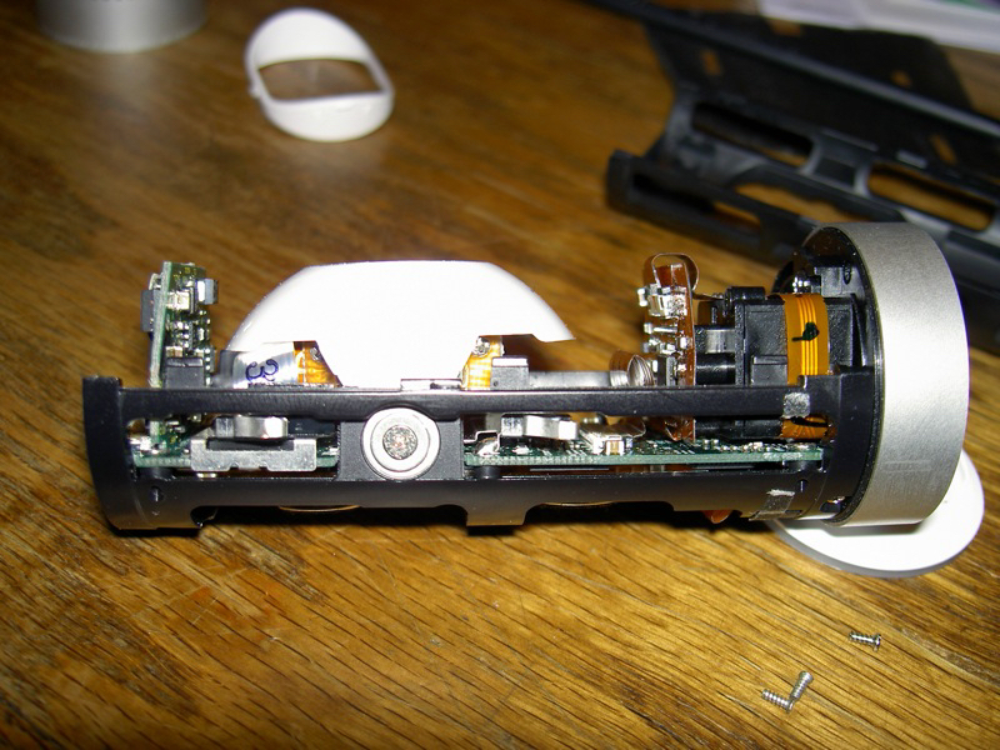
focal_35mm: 39
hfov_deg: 47.9
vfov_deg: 36.8
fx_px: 1127
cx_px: 500
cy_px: 375
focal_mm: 8
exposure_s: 1/125
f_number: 2.8
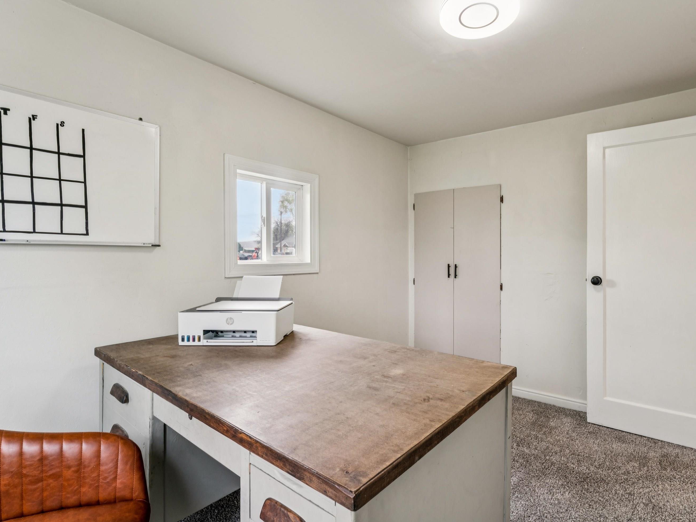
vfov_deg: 71.6
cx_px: 392
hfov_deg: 87.3
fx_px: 362
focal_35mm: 18
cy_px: 255
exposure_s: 1/13
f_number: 13
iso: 400
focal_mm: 16
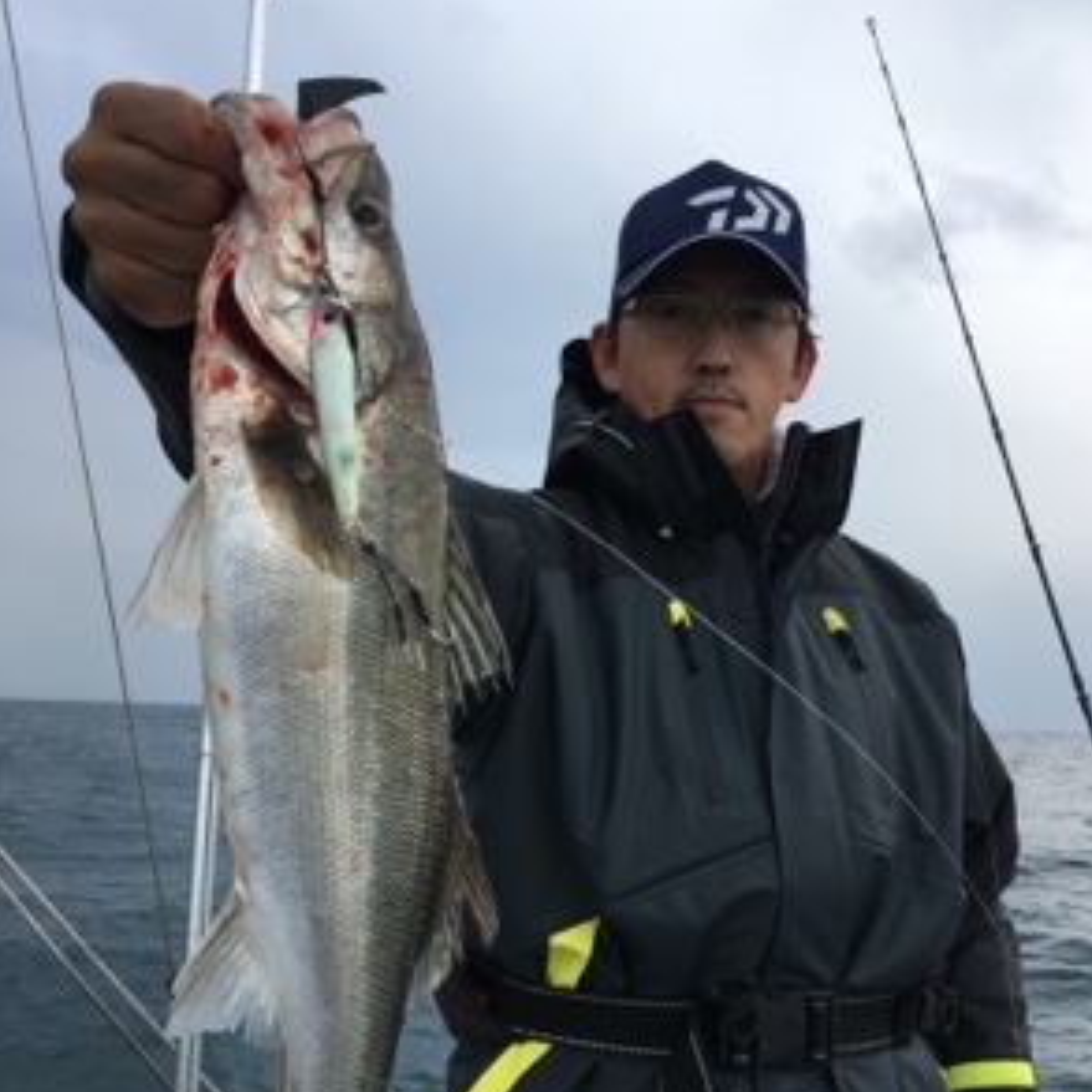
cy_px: 667
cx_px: 555
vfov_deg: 46.9
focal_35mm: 35
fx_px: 1249
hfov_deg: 47.2
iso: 25
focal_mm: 4.15
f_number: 2.2
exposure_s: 1/605
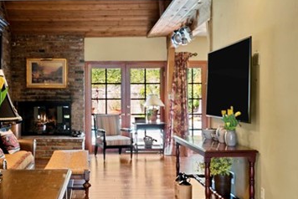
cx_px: 92
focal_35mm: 46
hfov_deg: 42.0
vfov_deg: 29.3
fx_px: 381
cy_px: 103
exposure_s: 1/6
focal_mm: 16
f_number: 6.3
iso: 250
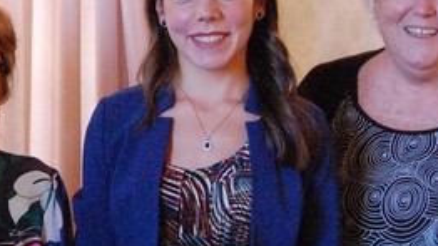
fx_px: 1462
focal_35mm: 126
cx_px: 59
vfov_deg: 9.6
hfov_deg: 16.8
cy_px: 64
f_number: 4.5
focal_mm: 30
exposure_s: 1/80
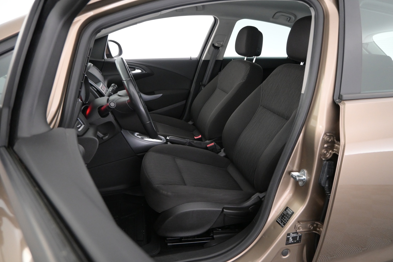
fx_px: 273
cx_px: 202
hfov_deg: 71.5
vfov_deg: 51.3
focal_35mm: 25
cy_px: 127
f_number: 4
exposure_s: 1/60
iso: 2500
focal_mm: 16
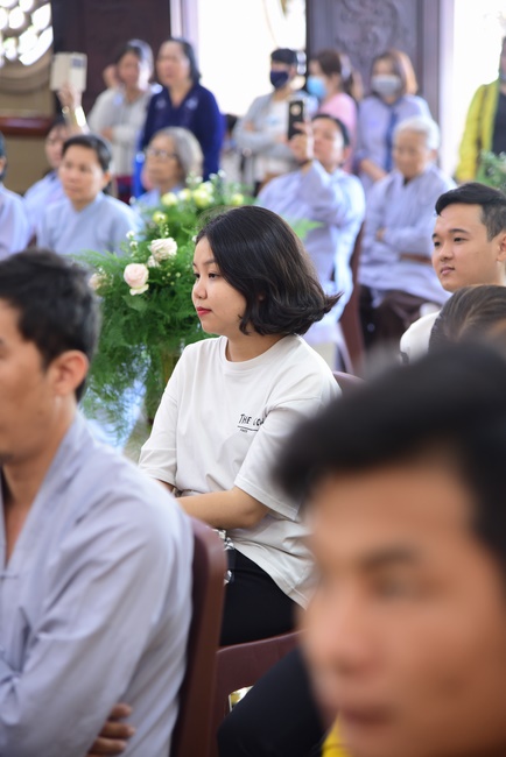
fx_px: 2527
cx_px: 253
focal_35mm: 120
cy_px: 378
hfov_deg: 11.4
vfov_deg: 17.1
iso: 1250
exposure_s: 1/30
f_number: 4
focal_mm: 120
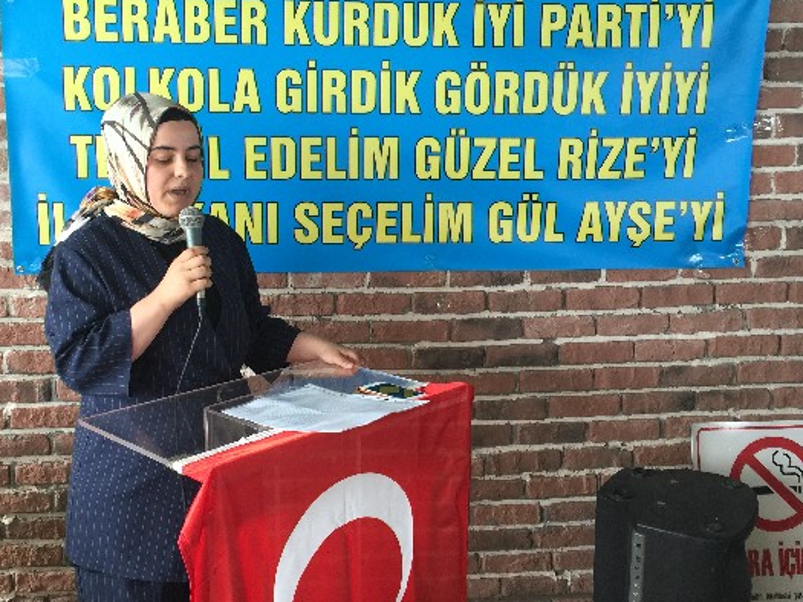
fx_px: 858
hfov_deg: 49.8
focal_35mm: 37
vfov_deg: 38.6
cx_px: 326
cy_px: 261
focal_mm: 4.15
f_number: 2.2
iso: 40
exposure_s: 1/33
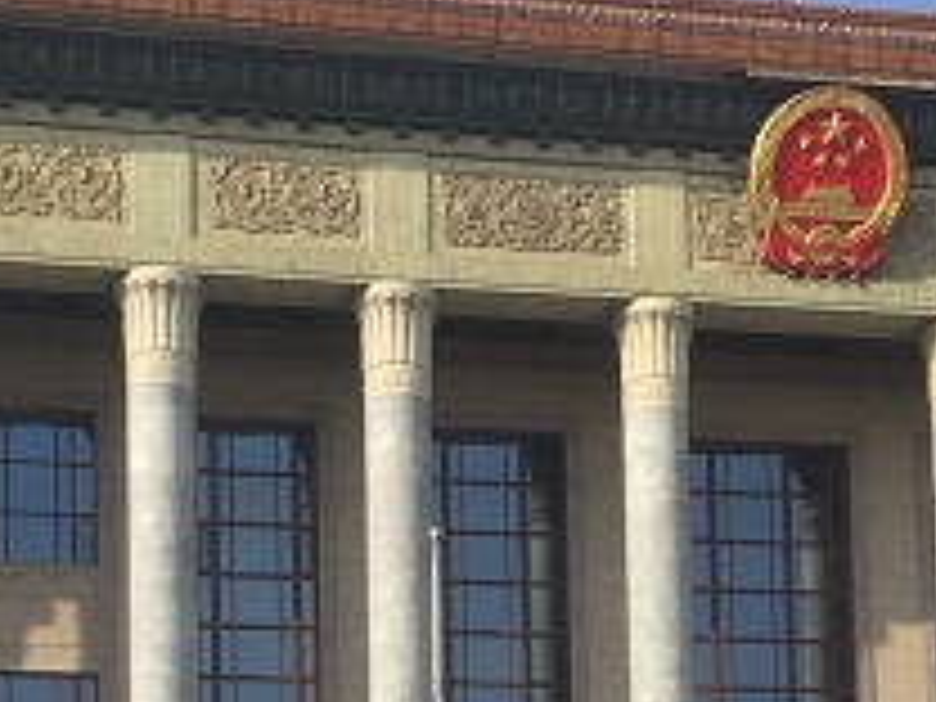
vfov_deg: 14.5
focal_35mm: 95
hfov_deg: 20.6
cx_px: 549
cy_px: 1040
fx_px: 2569
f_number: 2.2
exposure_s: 1/1647
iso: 32
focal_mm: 4.15
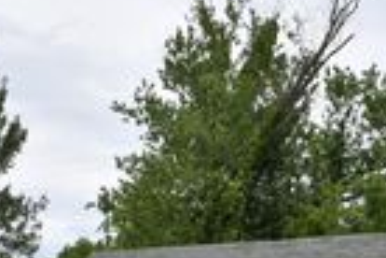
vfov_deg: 13.5
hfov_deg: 20.1
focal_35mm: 98
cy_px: 332
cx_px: 392
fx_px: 1051
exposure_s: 1/200
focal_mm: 18
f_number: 11
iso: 100
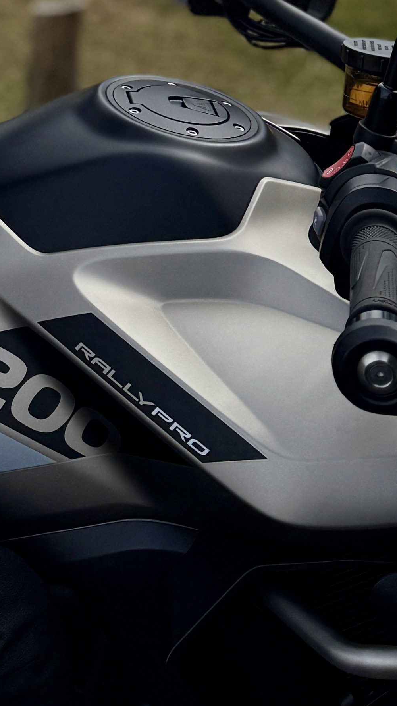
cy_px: -220
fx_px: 1572
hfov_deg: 14.3
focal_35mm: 84
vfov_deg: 22.5
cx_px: 59
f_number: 1.78
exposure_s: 1/10309
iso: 80
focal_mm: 6.76
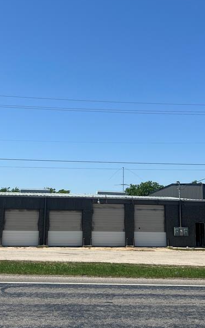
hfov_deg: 27.4
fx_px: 420
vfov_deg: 42.5
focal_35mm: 47
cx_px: 86
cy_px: 140
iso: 50
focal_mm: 5.7
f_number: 1.5
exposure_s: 1/6211
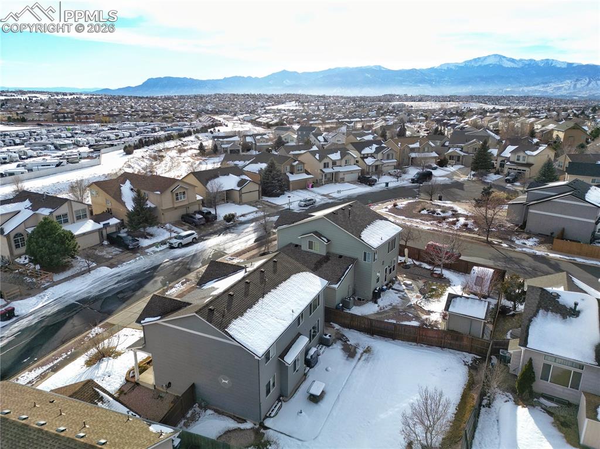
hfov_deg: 71.6
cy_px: 224
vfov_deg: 56.8
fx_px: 416
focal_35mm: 24
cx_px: 300
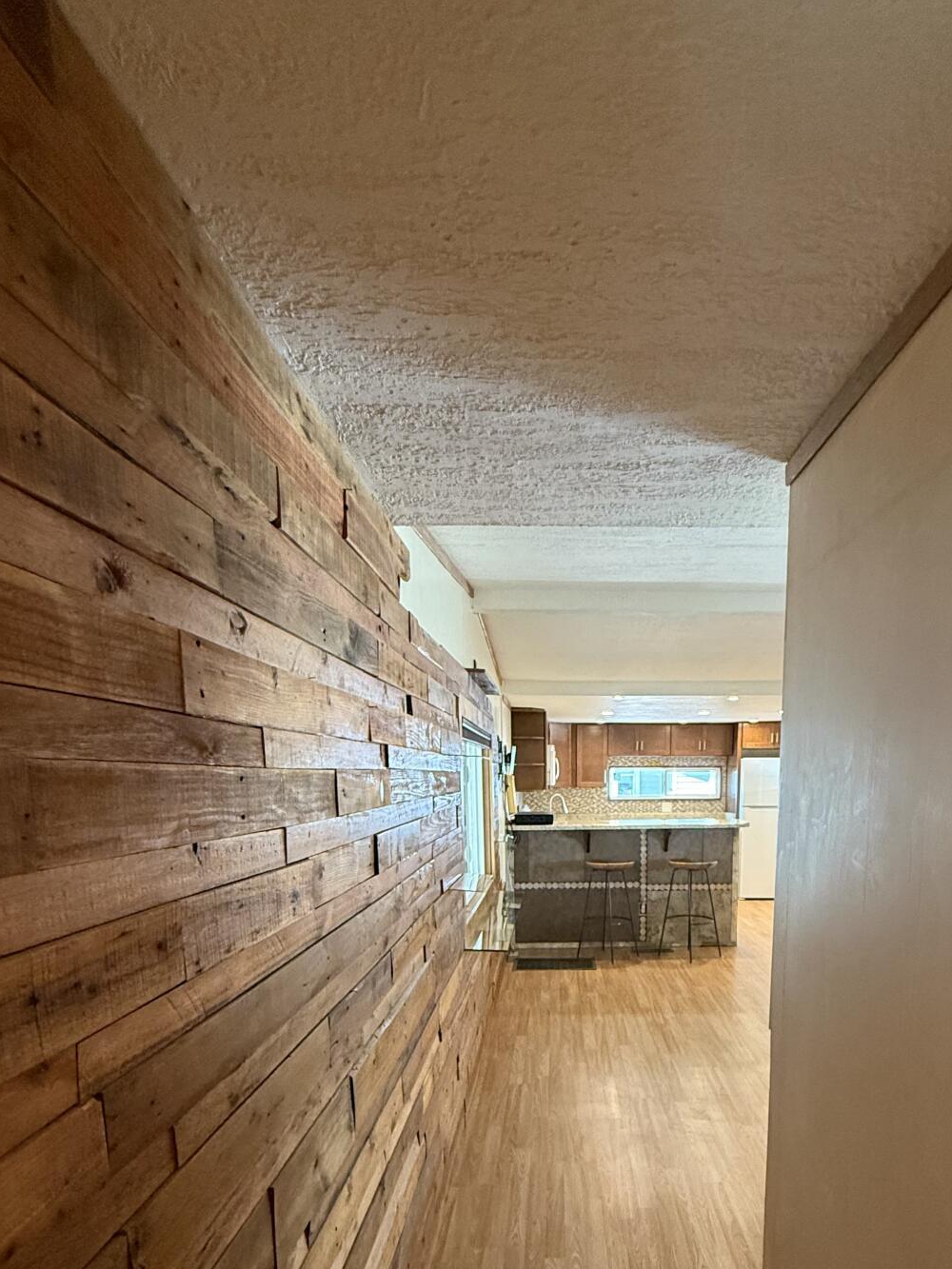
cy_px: 888
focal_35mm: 21
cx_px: 568
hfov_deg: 62.9
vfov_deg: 75.4
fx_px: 770
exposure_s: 1/60
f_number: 2.2
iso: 400
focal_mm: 2.22
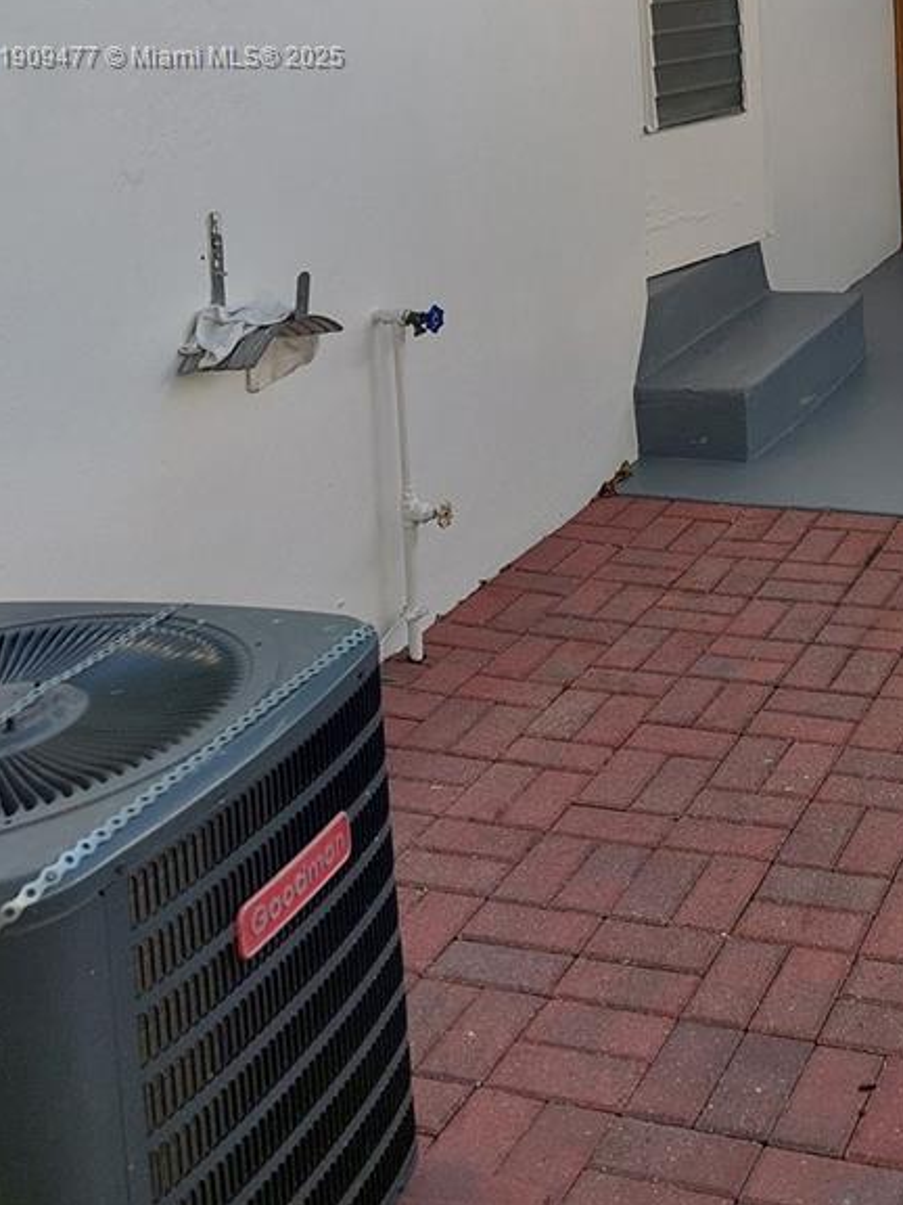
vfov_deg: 35.3
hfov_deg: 27.5
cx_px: 901
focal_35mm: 50
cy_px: 59
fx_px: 1739
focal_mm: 5.23
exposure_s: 1/482
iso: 40
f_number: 1.8
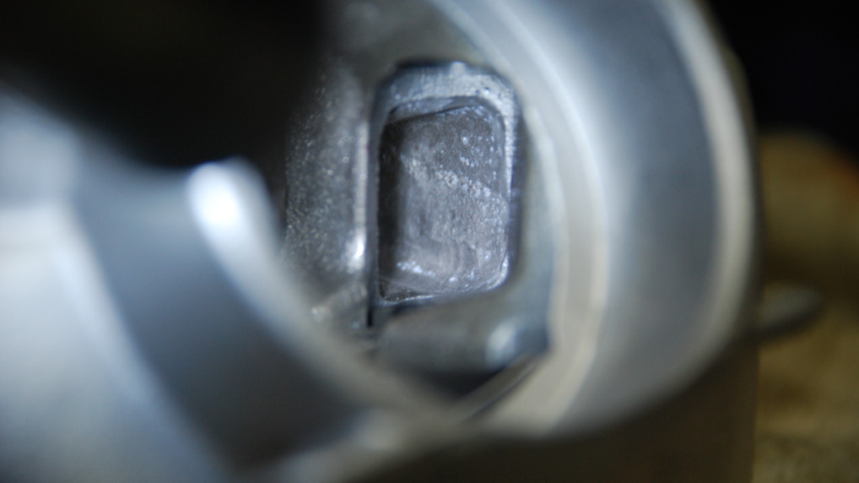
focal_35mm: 214
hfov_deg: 10.1
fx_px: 4862
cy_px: 218
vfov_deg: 5.7
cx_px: 430
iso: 400
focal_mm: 135
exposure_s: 1/30
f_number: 5.6
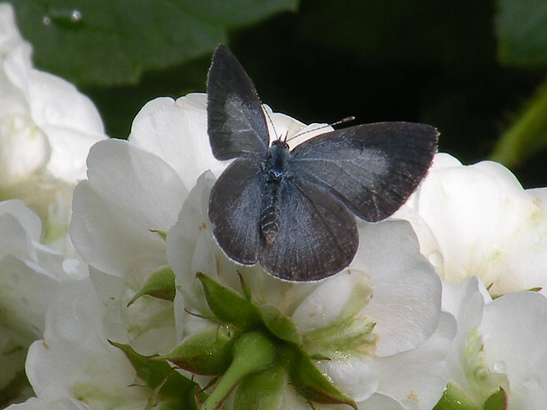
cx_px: 274
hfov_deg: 8.1
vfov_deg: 6.1
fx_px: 3856
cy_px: 205
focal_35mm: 244
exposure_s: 1/239
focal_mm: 43.1
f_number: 6.3
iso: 64
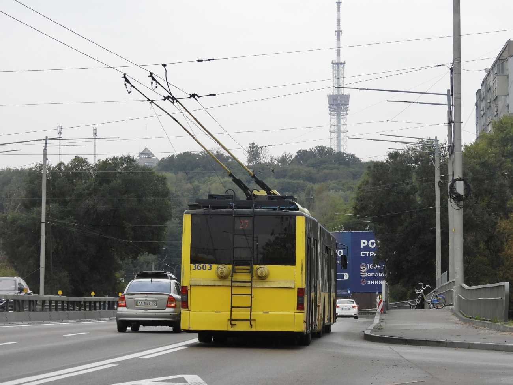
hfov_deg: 18.7
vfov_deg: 14.1
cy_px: 192
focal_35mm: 105
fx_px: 1556
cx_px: 256
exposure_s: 1/125
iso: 100
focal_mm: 18.7
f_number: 4
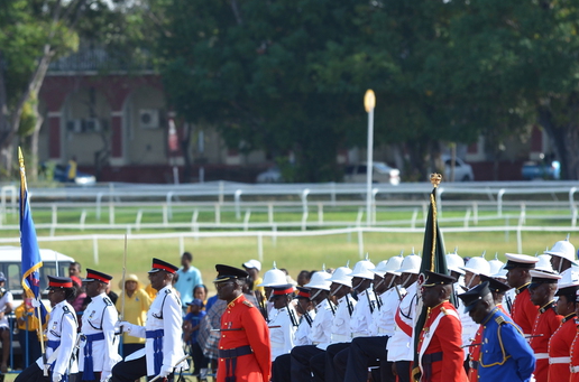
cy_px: 244
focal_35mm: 631
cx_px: 217
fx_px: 10121
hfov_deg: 3.3
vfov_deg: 2.2
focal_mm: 310
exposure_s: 1/640
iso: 250
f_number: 5.3
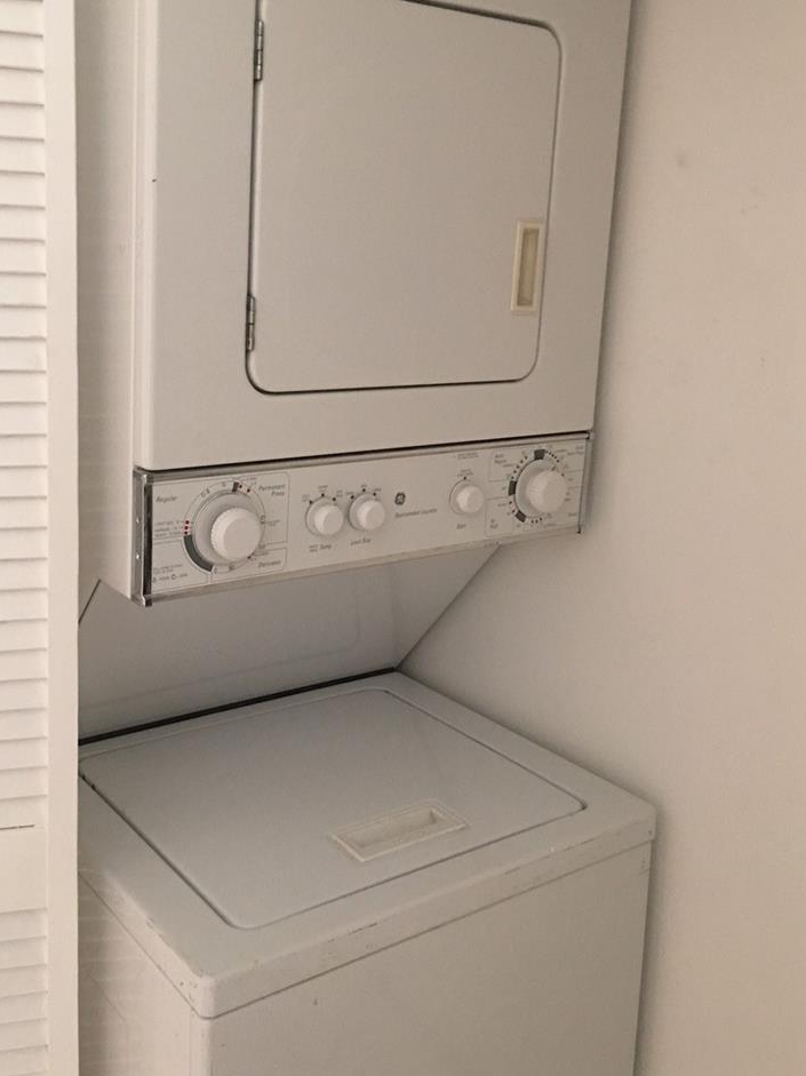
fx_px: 1149
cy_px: 448
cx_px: 349
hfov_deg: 38.6
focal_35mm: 37
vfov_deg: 49.9
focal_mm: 4.15
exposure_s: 1/17
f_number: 2.2
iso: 100
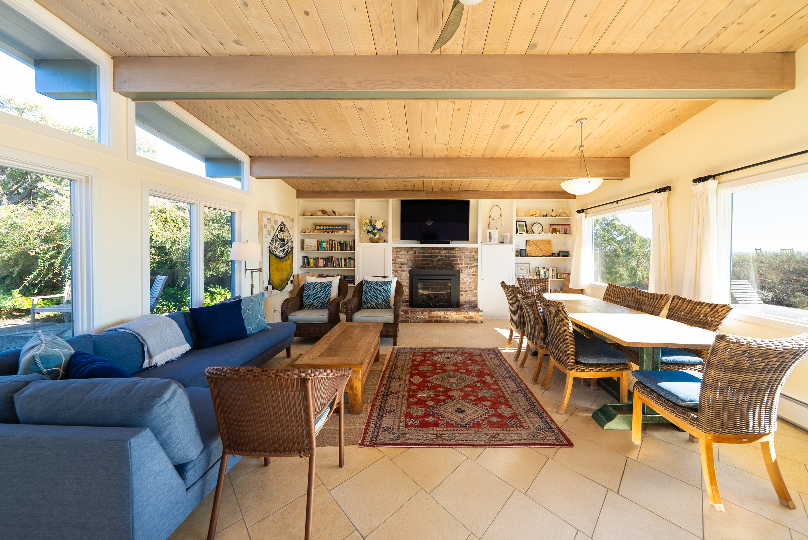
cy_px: 270
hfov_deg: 112.6
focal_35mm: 12
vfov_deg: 90.1
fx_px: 269
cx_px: 404
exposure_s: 1/30
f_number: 5
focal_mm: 12
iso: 125
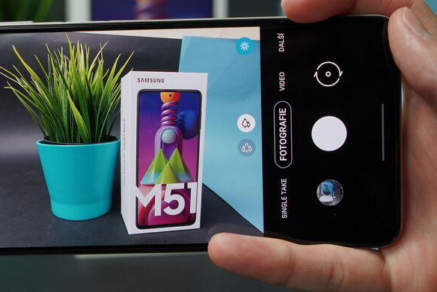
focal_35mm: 68
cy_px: 140
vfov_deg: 20.0
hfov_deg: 29.5
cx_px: 162
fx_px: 826
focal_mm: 48
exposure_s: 1/160
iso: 1000
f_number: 5.6
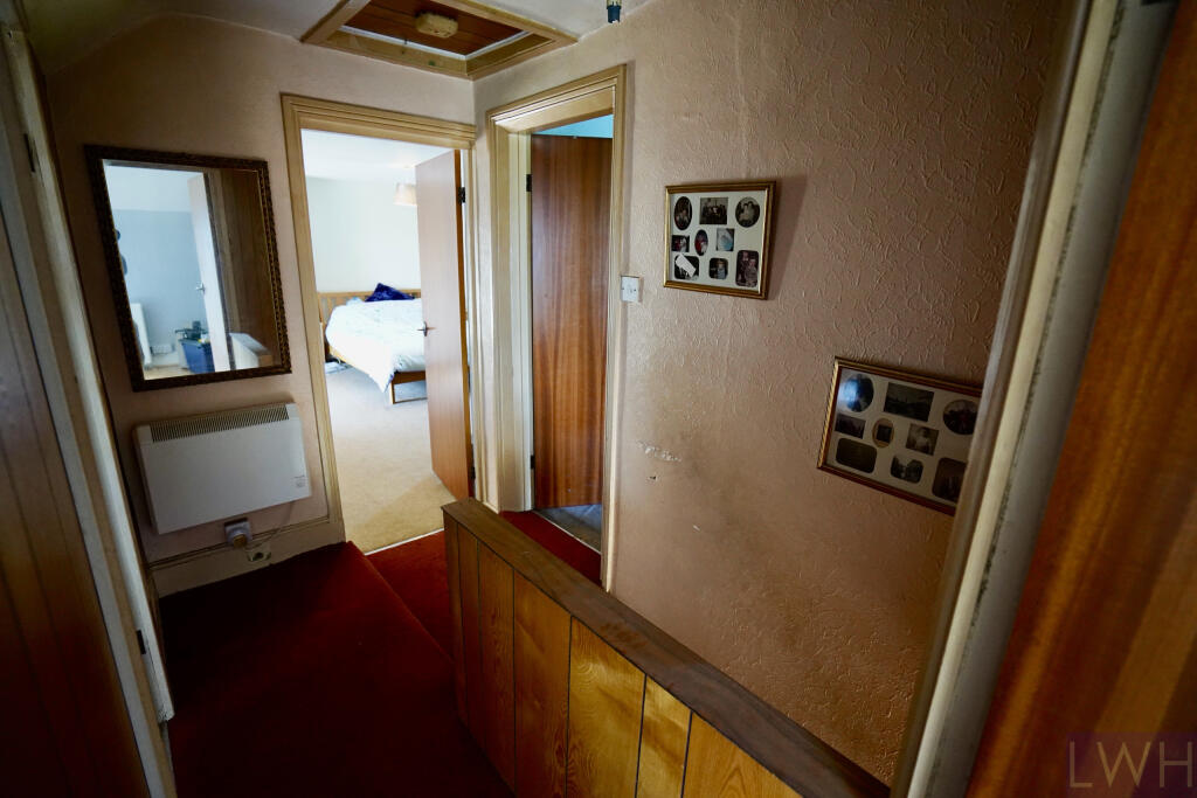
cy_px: 399
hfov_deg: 96.7
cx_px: 598
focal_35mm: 16
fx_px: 532
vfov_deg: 73.8
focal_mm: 16
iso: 4000
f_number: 4
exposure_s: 1/160
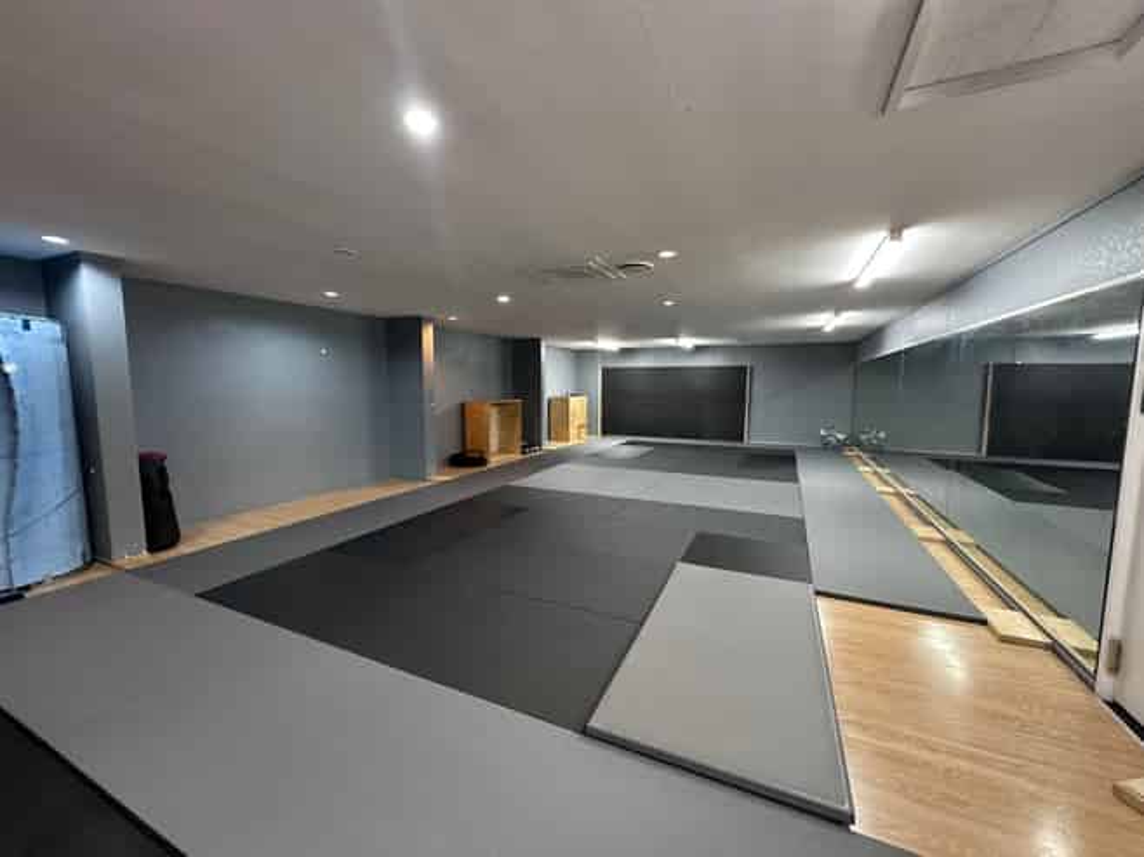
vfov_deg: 85.6
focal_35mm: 14
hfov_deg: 102.1
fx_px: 463
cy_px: 428
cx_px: 572
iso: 320
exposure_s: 1/50
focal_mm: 2.22
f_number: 2.2
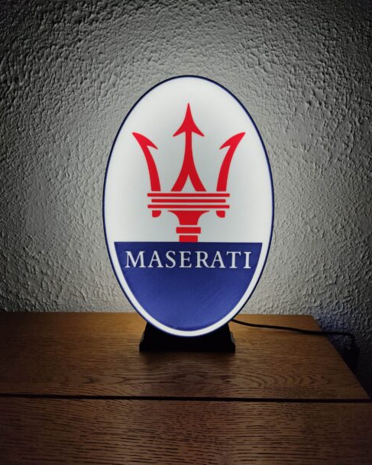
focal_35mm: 28
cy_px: 241
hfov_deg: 51.5
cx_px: 186
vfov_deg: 62.2
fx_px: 385
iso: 154
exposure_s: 1/100
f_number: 1.79
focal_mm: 4.74
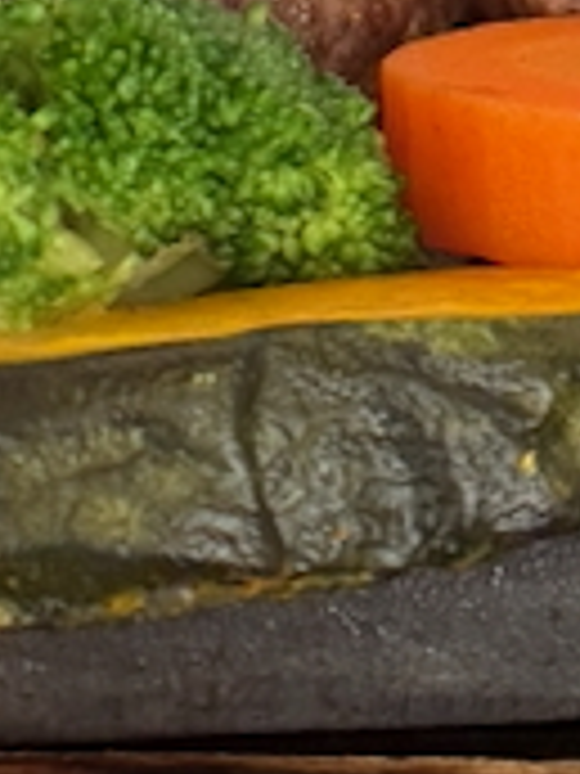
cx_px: 396
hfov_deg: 8.3
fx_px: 3999
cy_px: -252
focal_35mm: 179
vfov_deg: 10.8
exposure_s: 1/121
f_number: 1.78
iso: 200
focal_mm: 6.76
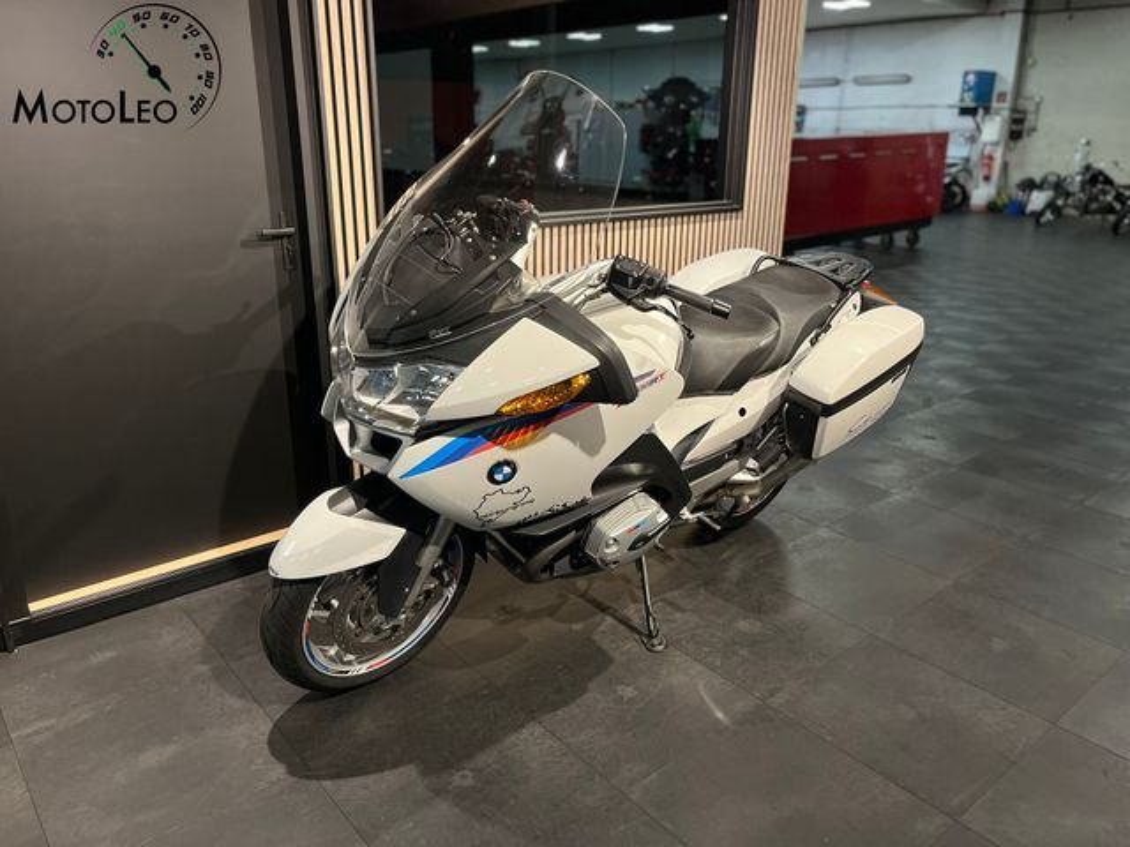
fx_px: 849
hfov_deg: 67.3
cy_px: 424
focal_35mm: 26
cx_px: 565
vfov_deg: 53.1
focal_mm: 5.1
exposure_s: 1/50
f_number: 1.6
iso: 100
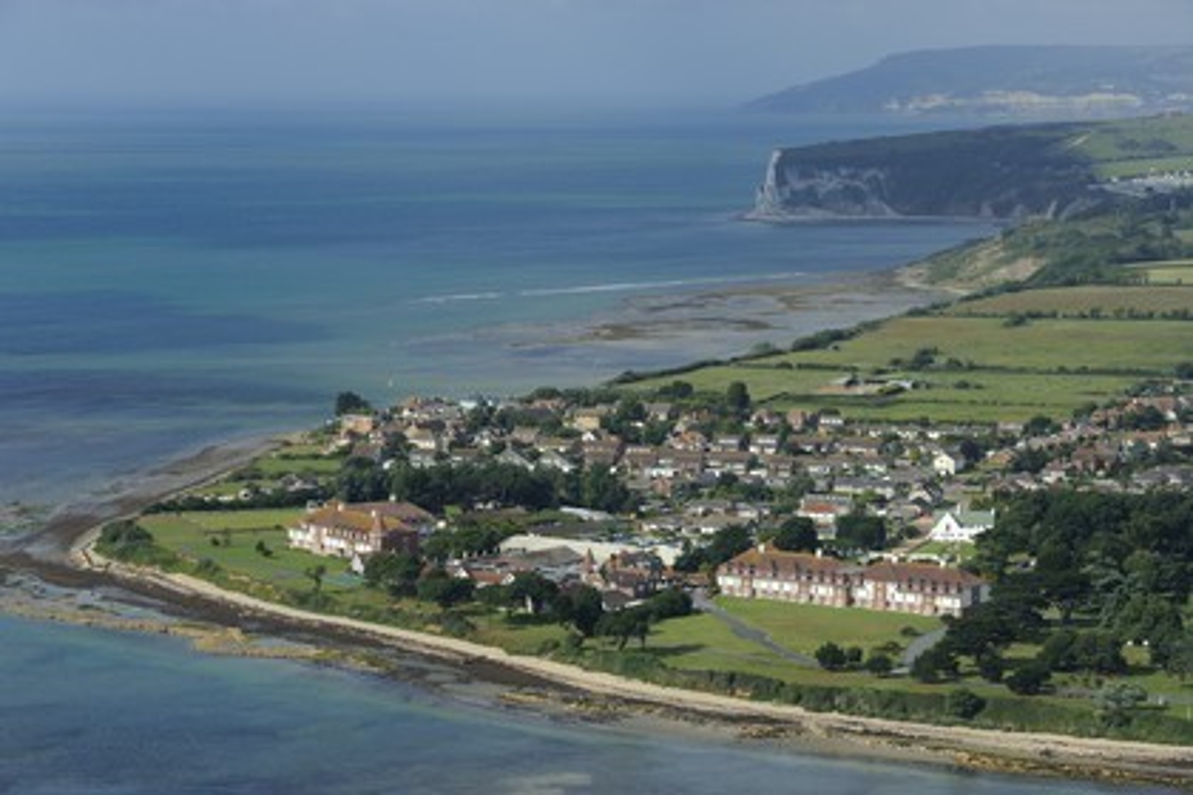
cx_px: 596
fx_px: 3479
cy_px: 398
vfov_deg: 13.0
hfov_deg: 19.5
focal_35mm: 105
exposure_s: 1/800
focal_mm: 105
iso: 400
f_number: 9
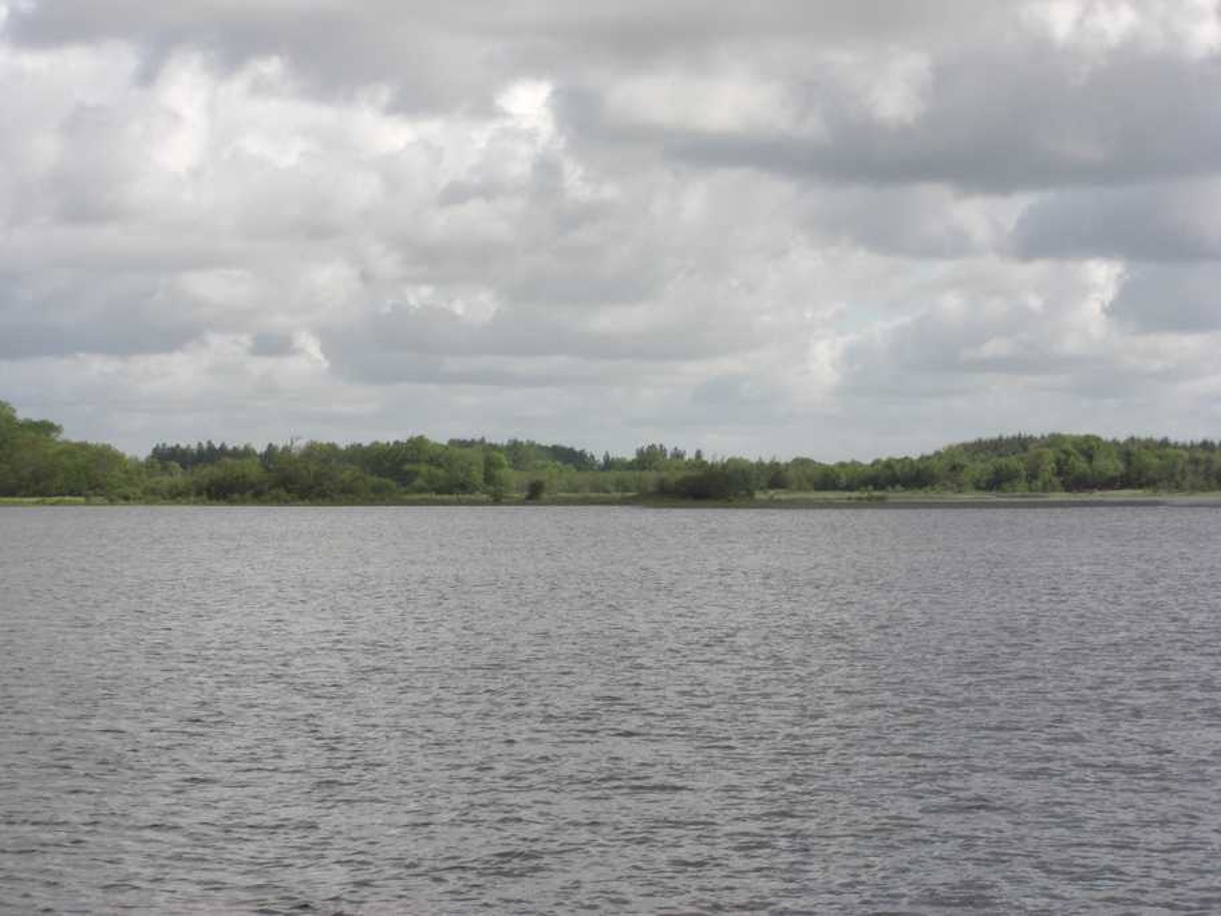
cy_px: 458
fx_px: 4021
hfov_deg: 17.3
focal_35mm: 114
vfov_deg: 13.0
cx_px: 610
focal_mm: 23.7
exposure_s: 1/250
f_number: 7.4
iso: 80
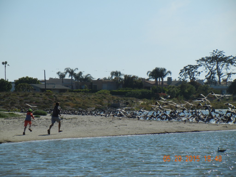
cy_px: 88
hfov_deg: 11.4
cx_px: 118
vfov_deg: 8.5
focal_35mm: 174
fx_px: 1186
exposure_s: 1/547
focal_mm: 31.4
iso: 160
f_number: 9.2
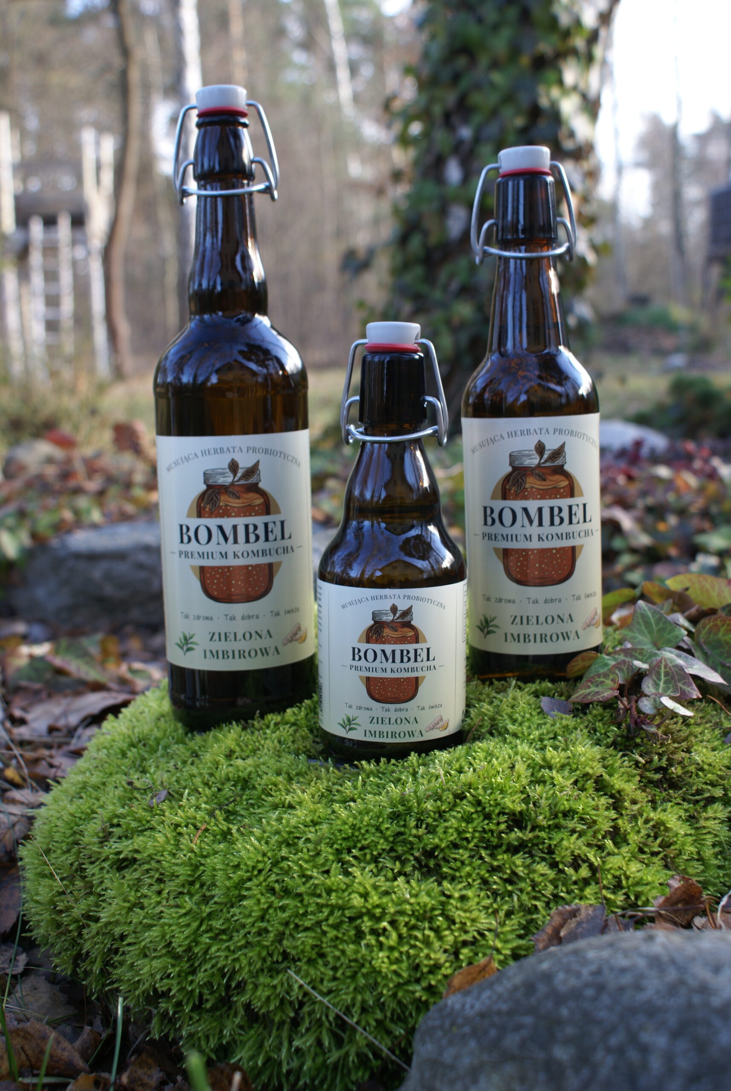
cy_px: 546
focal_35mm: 39
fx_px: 1184
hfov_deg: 34.3
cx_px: 366
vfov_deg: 49.5
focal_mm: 26
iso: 100
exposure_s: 1/40
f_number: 4.5
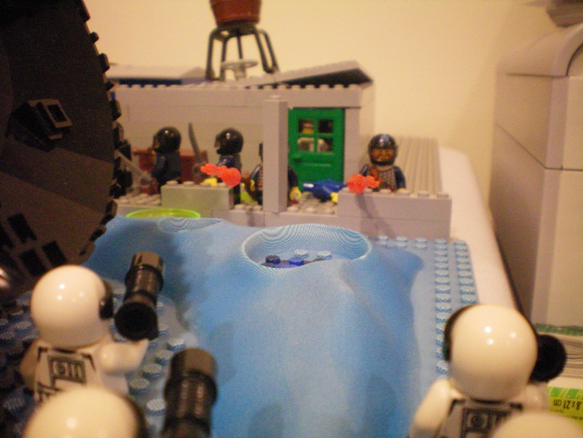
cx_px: 292
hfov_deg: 49.0
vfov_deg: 37.7
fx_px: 640
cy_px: 219
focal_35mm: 38
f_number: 3.1
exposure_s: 1/20
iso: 400
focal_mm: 6.3
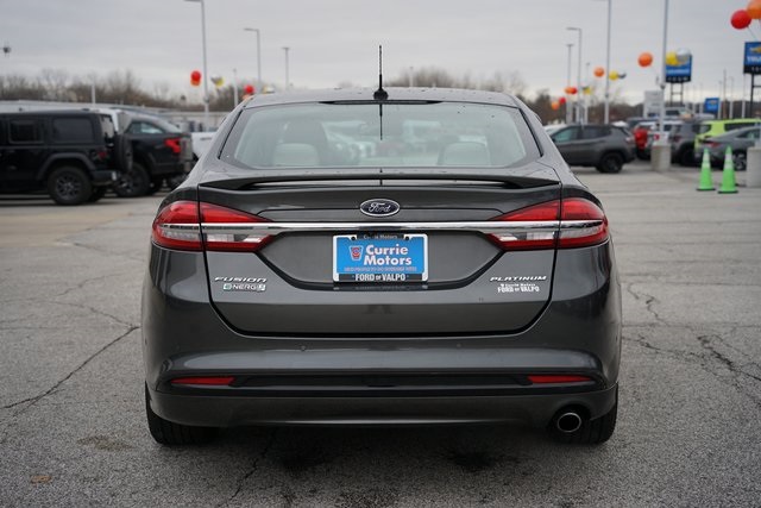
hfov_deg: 35.6
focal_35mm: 56
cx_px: 380
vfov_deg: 24.2
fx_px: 1184
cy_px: 254
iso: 320
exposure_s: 1/160
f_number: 4
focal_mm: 56
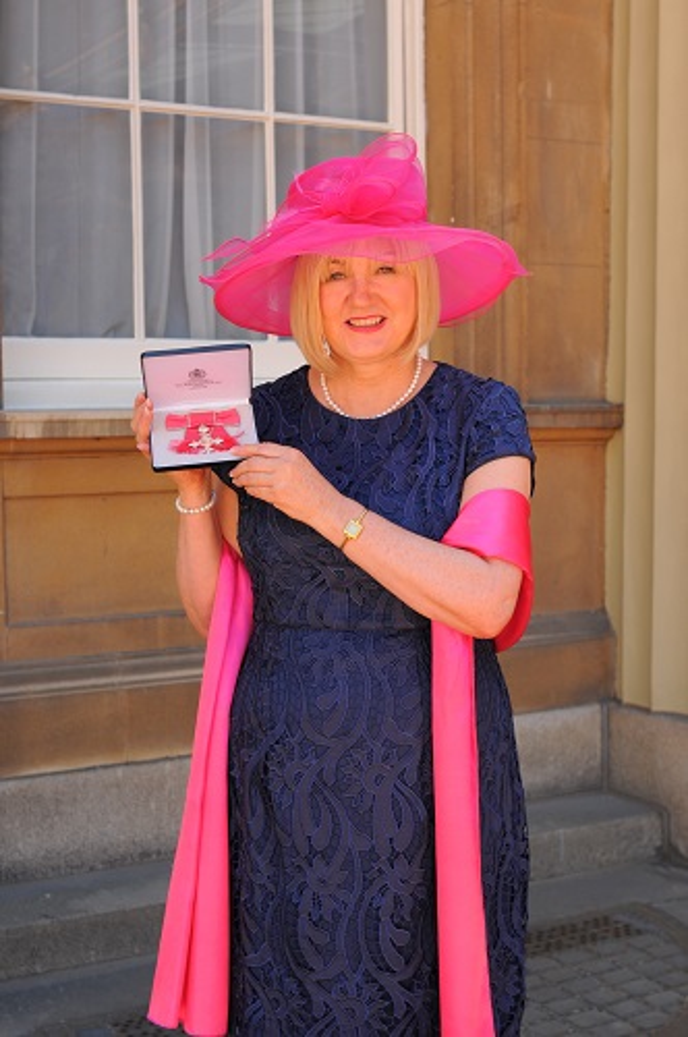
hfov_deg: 25.7
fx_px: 1509
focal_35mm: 52
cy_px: 518
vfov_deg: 37.9
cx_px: 344
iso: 200
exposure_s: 1/160
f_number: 6.3
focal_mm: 35
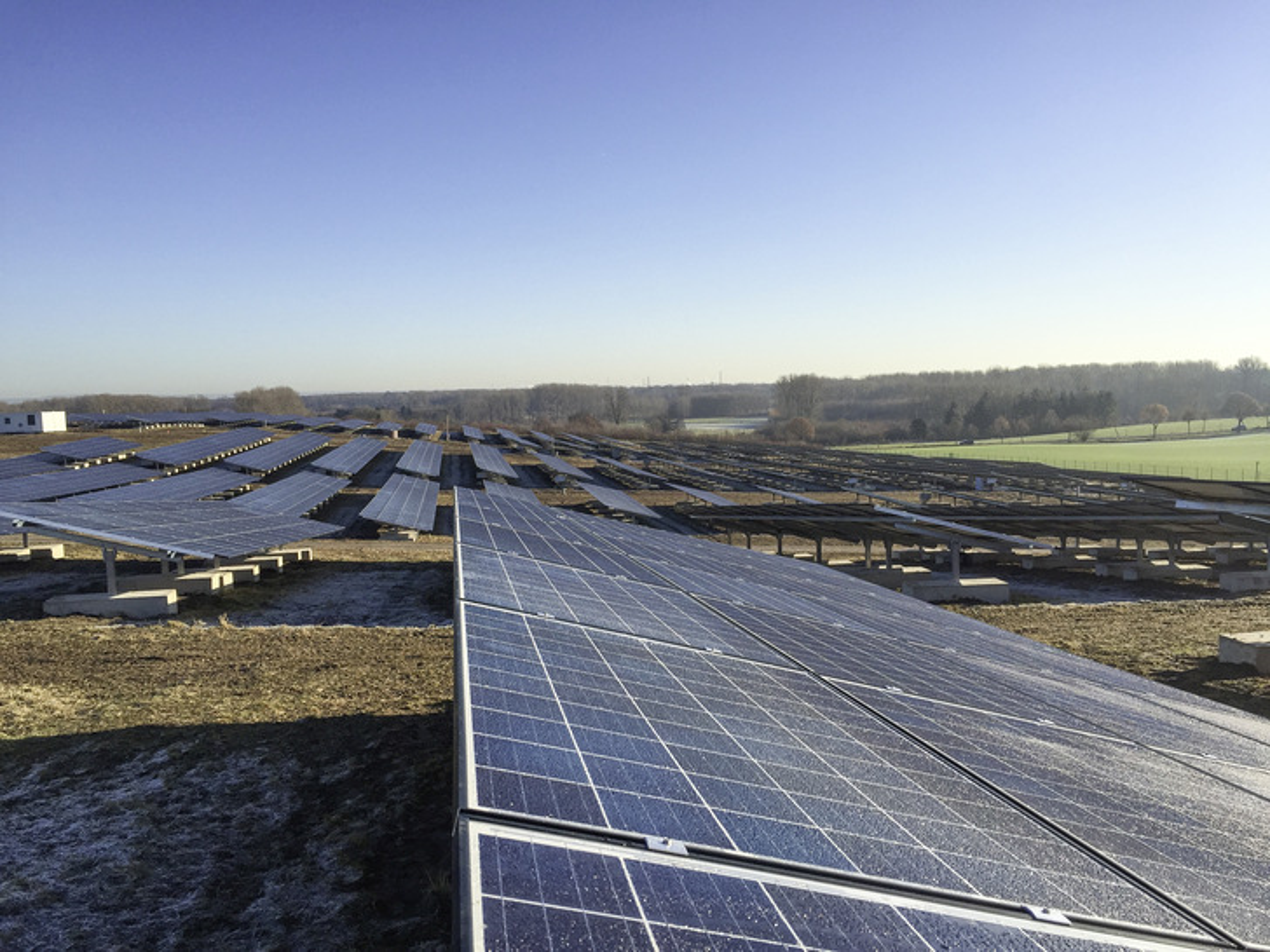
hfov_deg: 61.7
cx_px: 635
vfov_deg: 48.2
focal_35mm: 29
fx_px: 1064
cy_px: 476
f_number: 2.2
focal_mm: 4.15
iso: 32
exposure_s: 1/1721
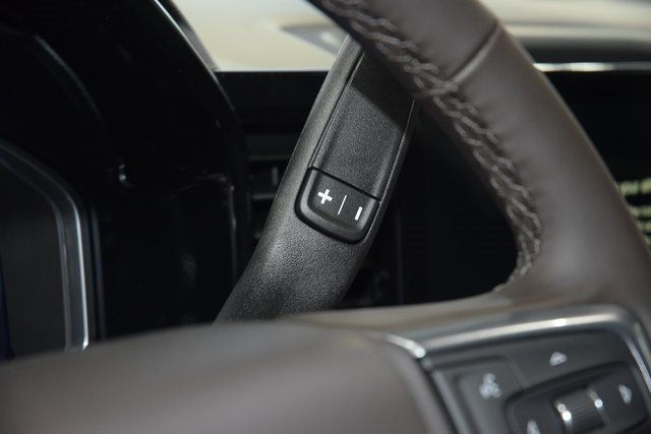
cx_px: 326
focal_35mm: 105
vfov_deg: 13.0
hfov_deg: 19.5
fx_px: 1899
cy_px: 217
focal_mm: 70
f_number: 4.5
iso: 2000
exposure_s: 1/50
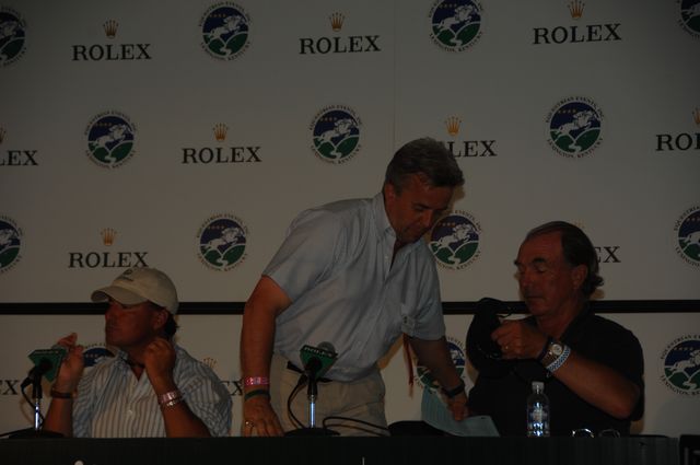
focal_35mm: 158
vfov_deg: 8.7
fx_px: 3059
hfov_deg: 13.1
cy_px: 232
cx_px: 350
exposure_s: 1/125
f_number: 5.3
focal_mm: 105
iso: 200
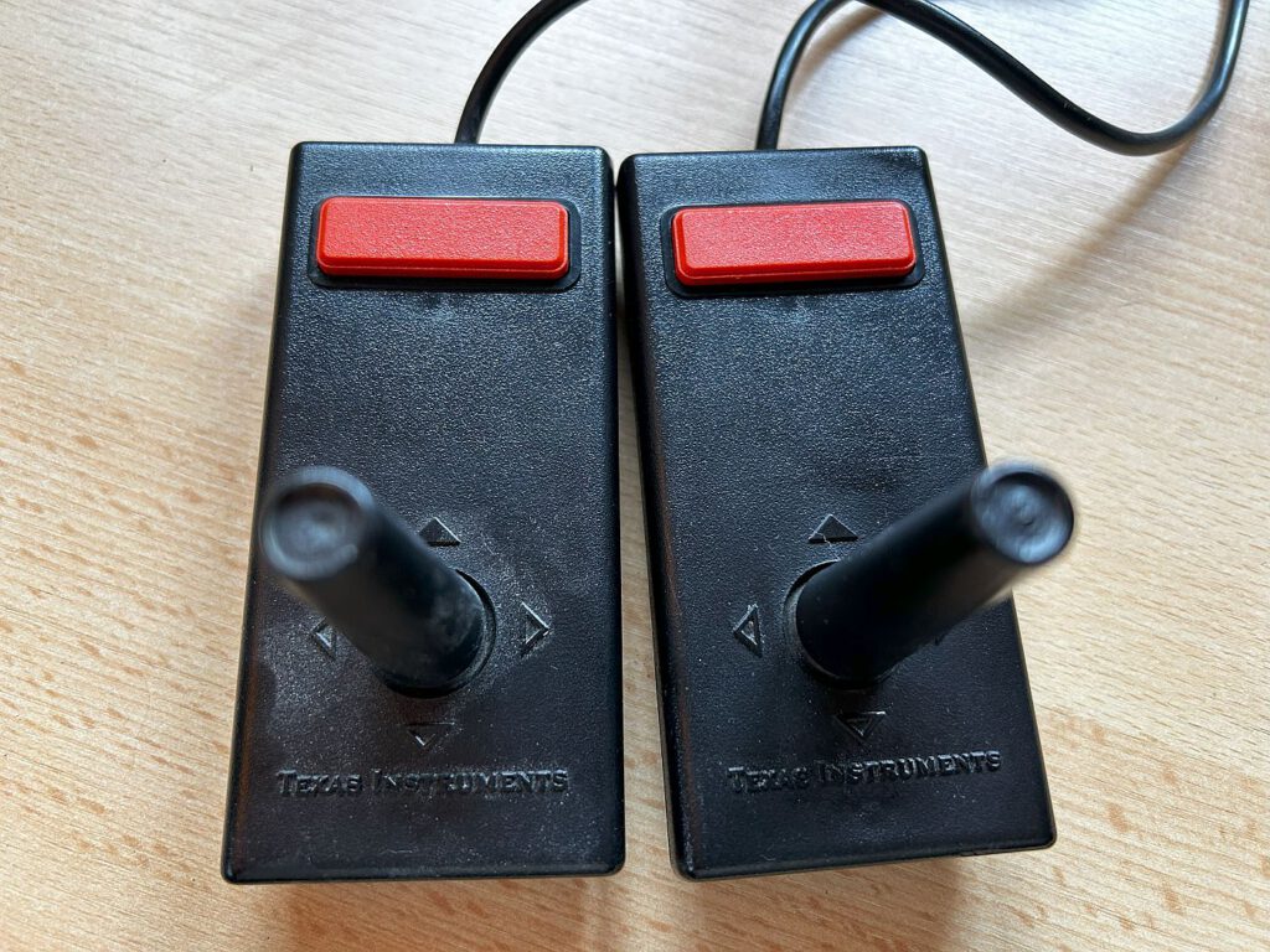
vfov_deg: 53.1
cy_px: 476
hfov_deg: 67.3
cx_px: 635
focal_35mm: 26
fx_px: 954
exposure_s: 1/60
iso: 125
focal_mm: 5.7
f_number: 1.5
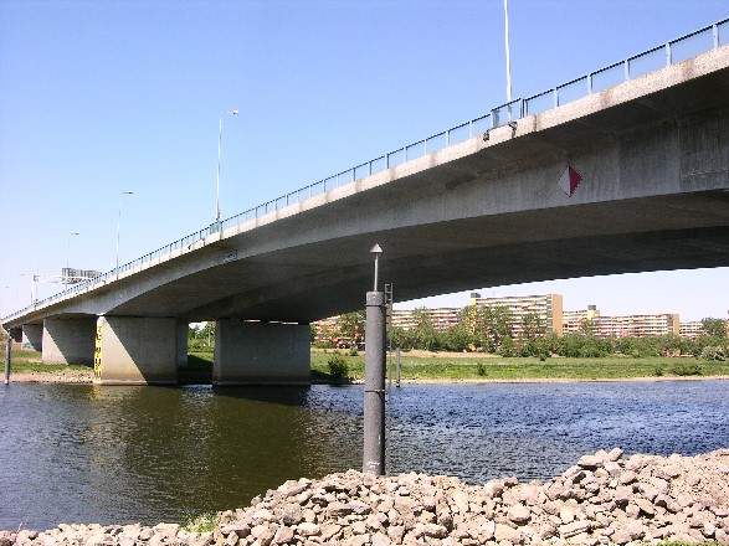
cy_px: 273
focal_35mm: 35
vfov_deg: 40.7
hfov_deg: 52.6
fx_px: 737
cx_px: 364
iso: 50
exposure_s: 1/89.5
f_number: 8
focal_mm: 8.9
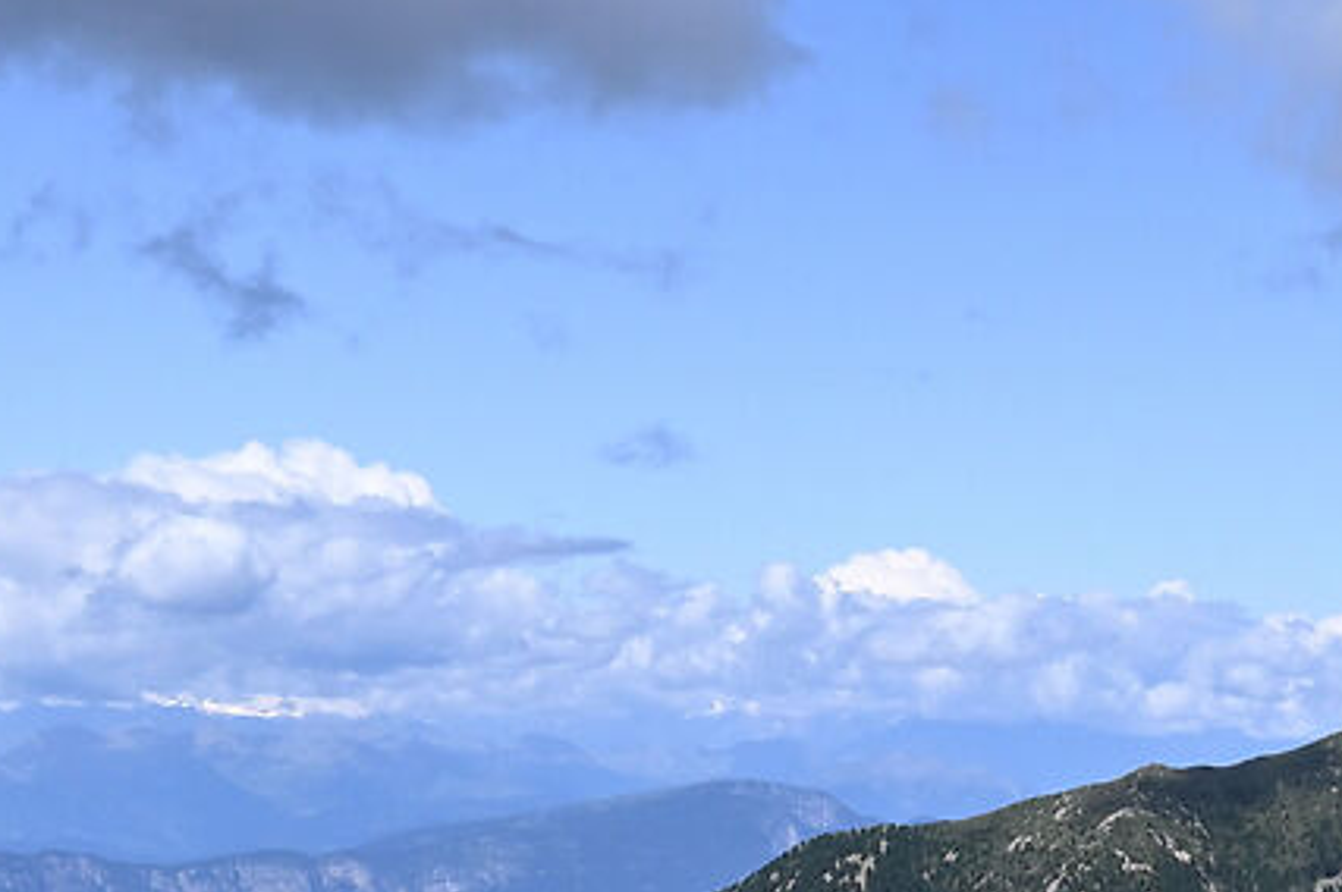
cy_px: 1649
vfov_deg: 9.6
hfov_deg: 15.2
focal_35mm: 135
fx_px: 5028
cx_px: 937
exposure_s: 1/400
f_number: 9
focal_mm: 16
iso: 160
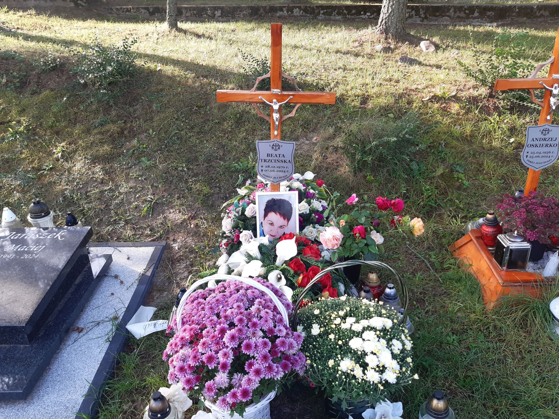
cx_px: 280
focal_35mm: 26
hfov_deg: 67.3
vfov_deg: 53.1
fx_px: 420
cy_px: 210
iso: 40
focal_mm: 3.92
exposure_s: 1/172
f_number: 1.7
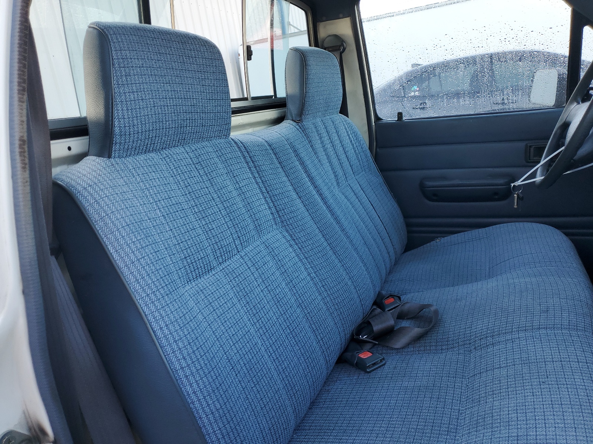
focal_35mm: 26
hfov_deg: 67.3
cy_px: 222
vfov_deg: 53.1
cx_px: 296
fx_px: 445
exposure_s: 1/192
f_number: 1.5
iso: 50
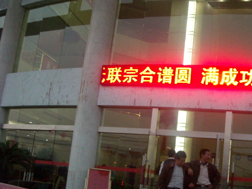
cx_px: 192
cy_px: 102
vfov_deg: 27.0
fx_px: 393
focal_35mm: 54
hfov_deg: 34.7
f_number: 2.8
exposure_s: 1/52
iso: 400
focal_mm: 5.7
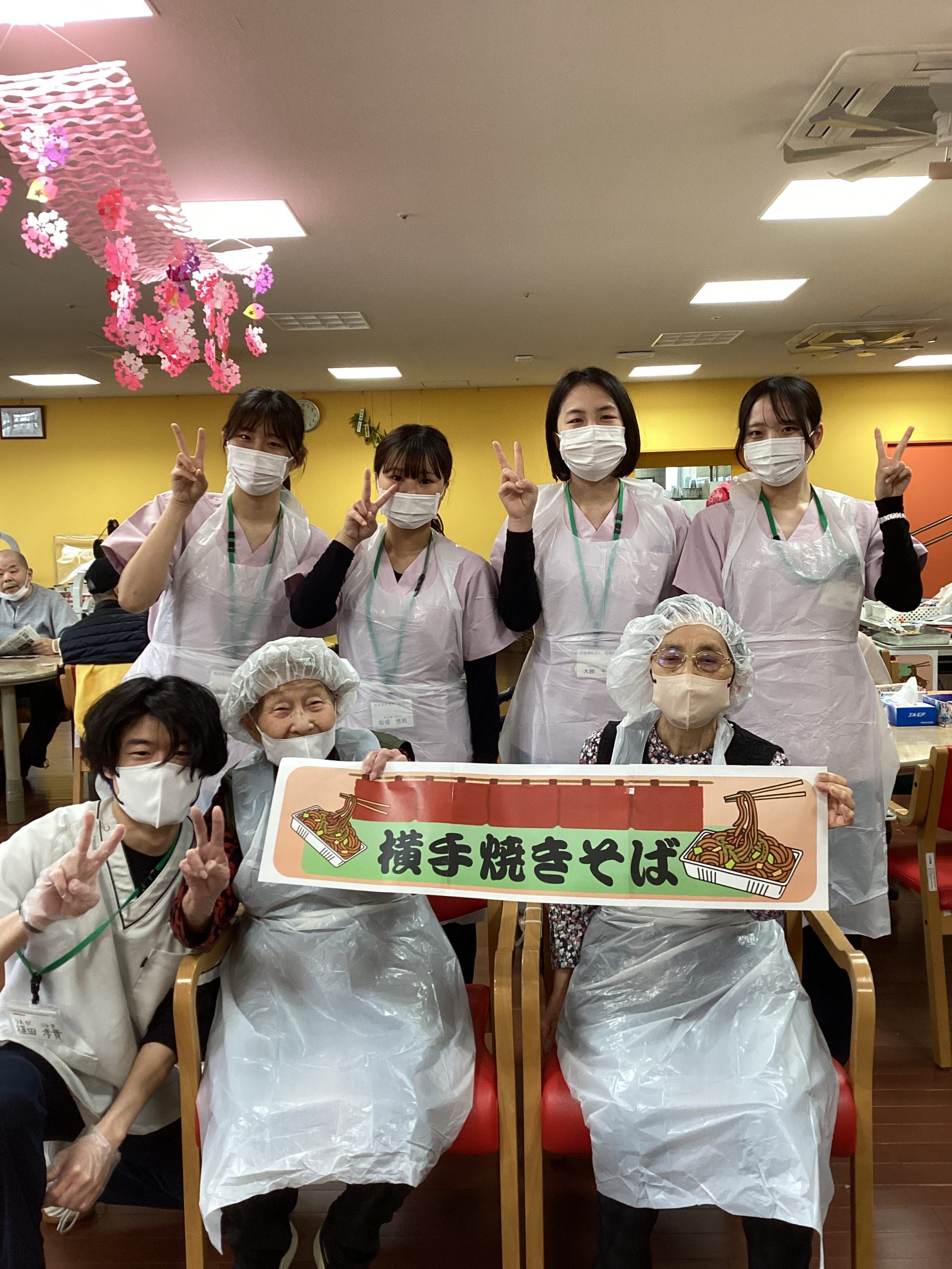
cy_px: 634
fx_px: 1137
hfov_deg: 45.4
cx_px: 476
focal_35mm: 31
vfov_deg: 58.4
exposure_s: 1/60
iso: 100
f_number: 2.4
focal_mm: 3.3
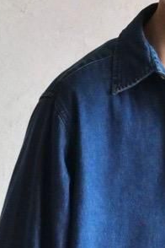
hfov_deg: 4.4
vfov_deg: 6.5
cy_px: 316
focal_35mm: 314
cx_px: 176
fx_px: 2159
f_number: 4
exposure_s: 1/125
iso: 3200
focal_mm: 52
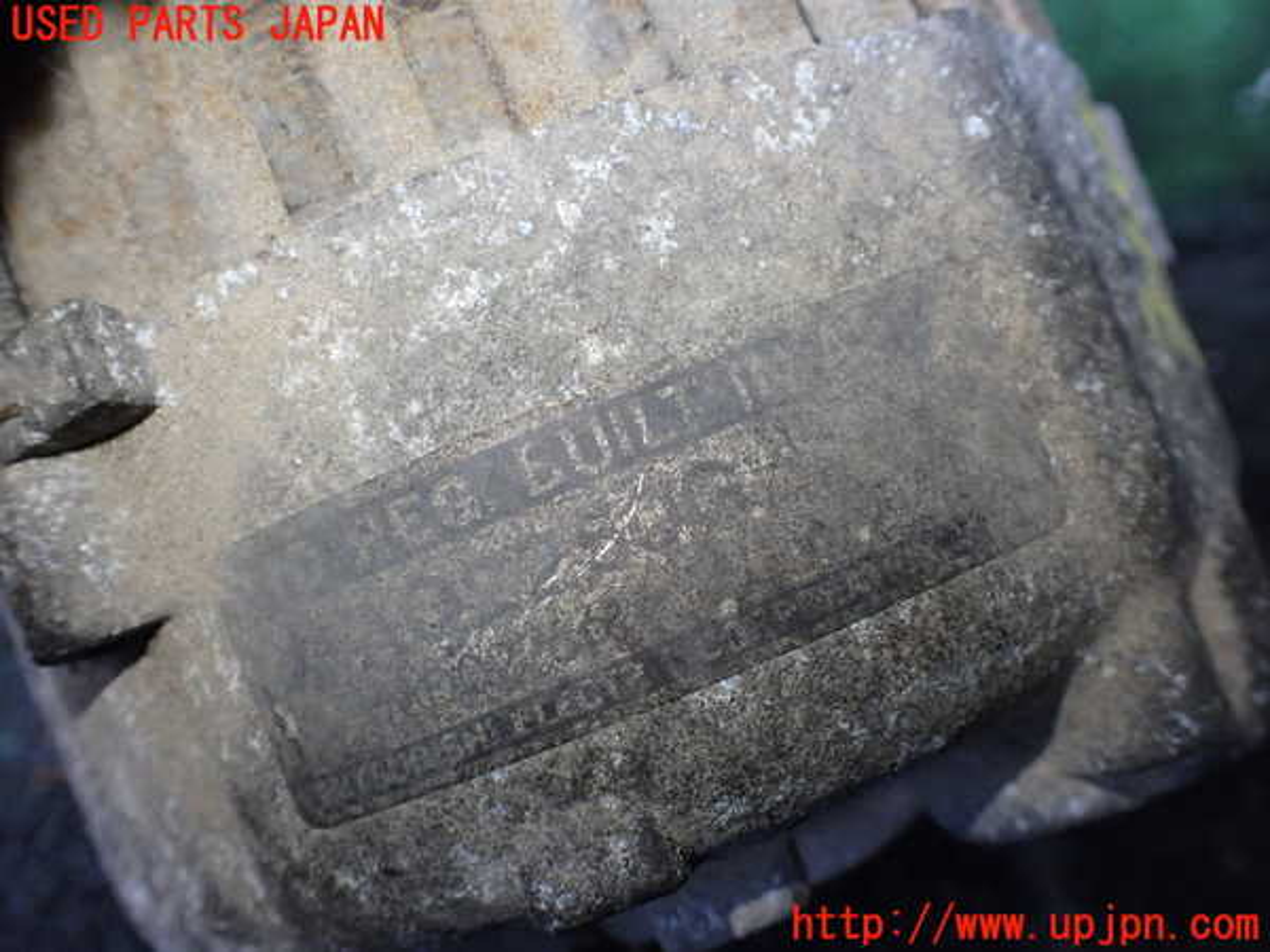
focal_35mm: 30
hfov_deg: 60.0
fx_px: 1101
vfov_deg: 46.8
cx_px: 635
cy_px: 476
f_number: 2.3
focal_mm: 5.4
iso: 320
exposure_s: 1/125
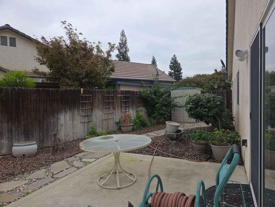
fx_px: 183
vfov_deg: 58.9
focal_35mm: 23
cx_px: 138
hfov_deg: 73.9
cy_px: 104
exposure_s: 1/590
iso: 25
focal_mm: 5.4
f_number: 1.8
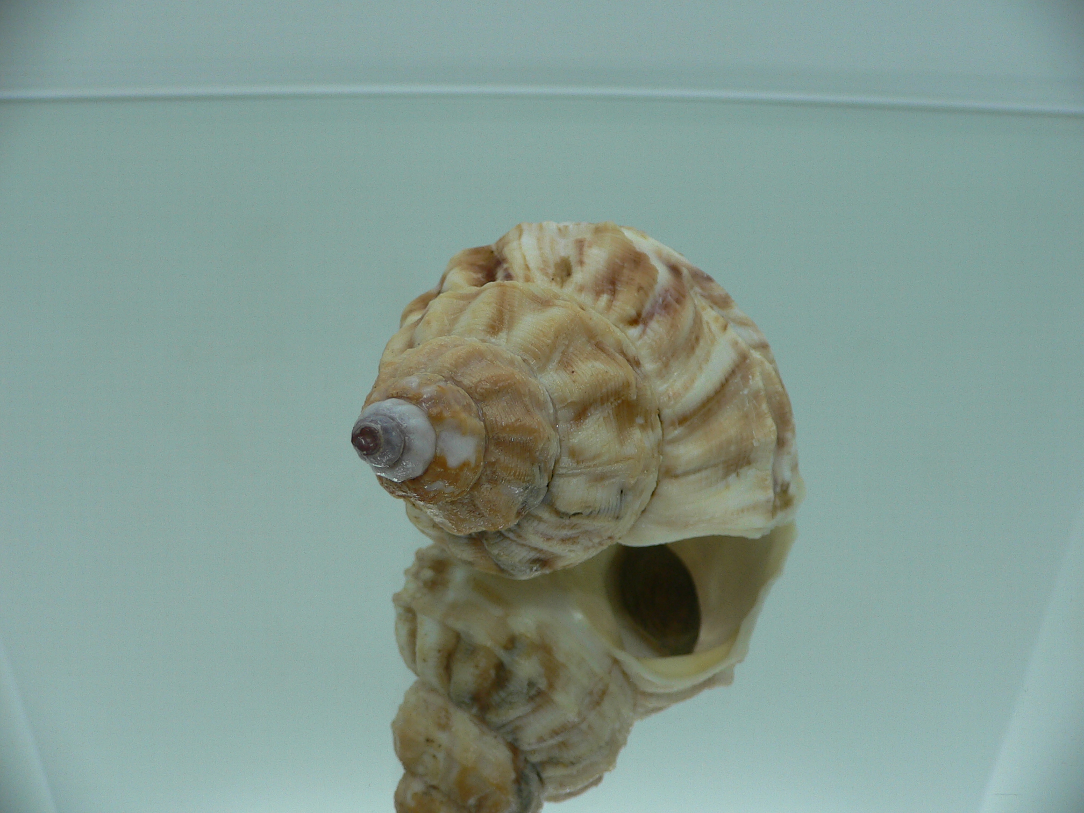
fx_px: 1096
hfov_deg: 52.6
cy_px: 406
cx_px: 542
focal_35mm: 35
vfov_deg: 40.7
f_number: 2.8
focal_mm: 4.6
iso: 80
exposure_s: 1/60
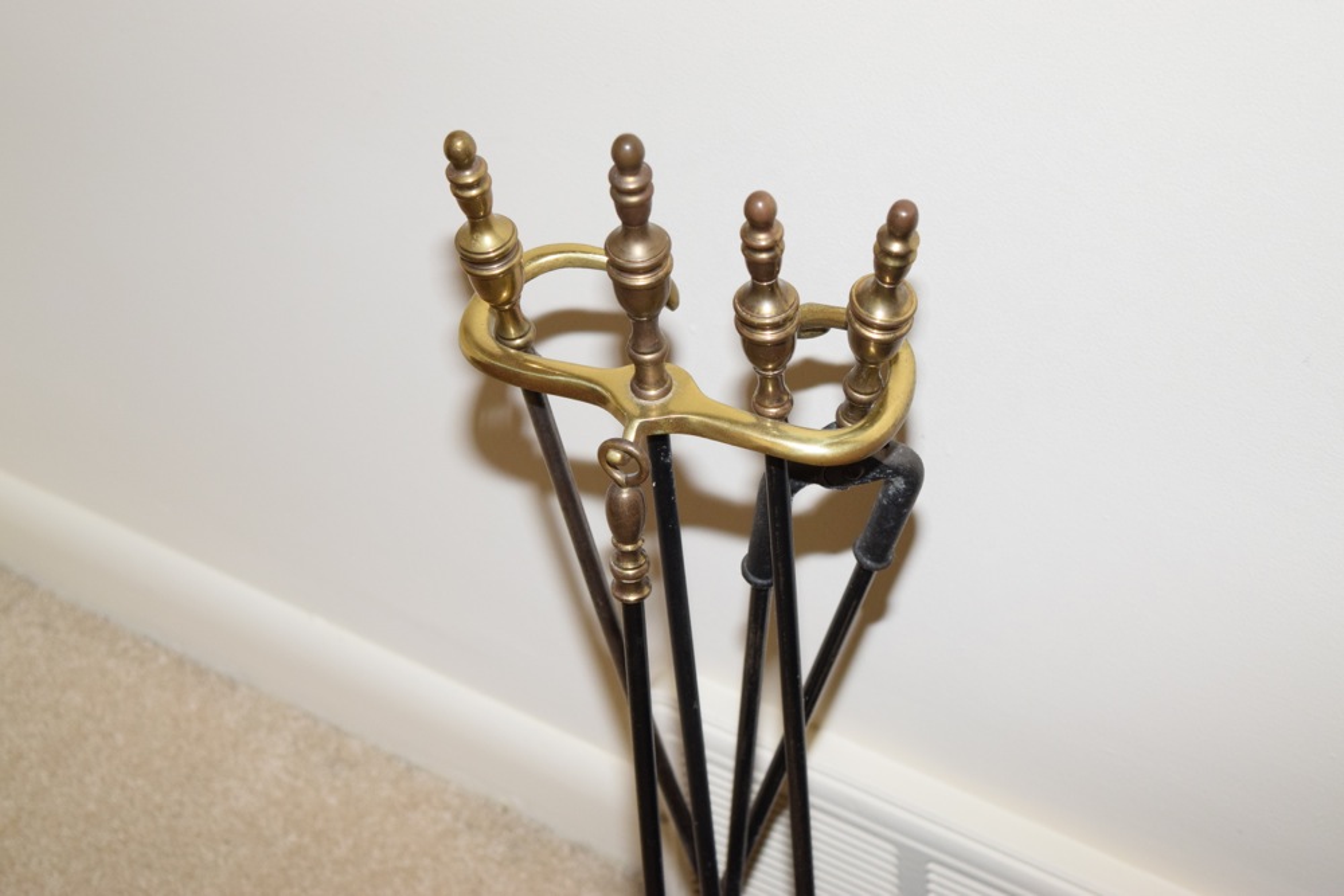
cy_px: 448
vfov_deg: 16.6
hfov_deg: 24.6
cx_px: 672
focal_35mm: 82
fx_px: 3080
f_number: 5.6
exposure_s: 1/60
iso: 1100
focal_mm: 55
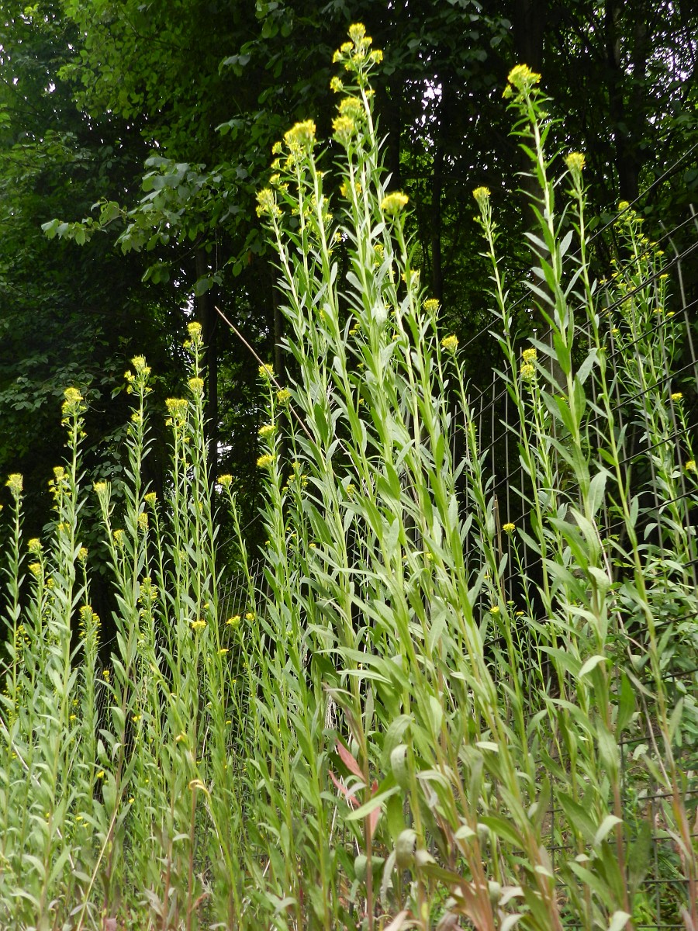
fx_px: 860
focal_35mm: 32
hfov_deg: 44.2
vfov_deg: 56.8
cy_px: 466
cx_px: 349
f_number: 3.7
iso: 160
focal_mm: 5.6
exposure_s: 1/320
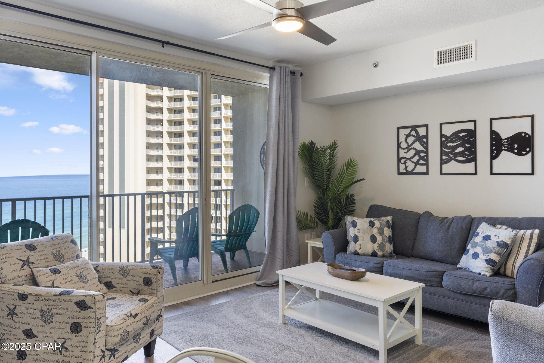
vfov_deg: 48.7
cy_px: 182
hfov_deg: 68.4
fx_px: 400
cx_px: 272
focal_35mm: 26
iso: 640
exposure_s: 1/20
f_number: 8
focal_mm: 26.5
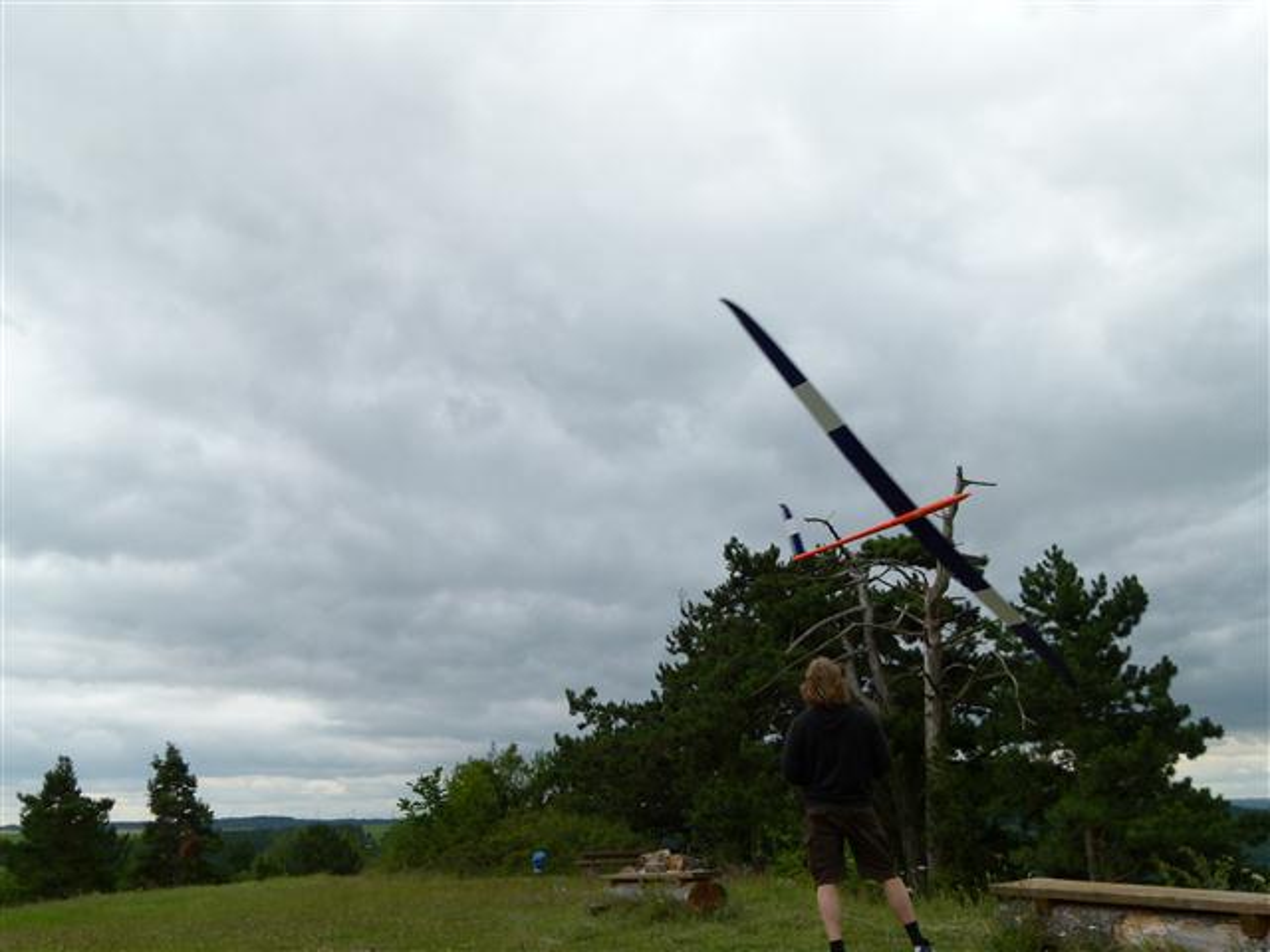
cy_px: 476
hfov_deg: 54.0
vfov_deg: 41.8
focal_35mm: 34
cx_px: 635
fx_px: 1247
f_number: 4
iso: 100
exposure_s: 1/500
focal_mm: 6.2
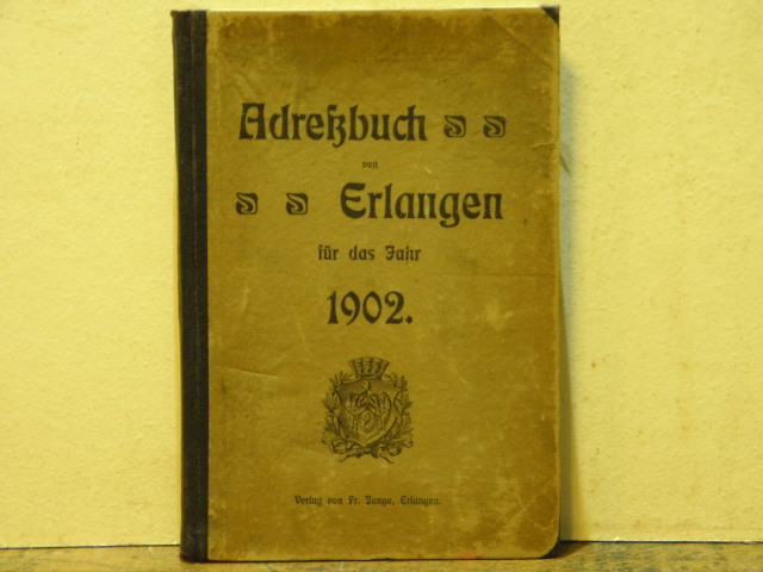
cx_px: 382
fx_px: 1763
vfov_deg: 18.4
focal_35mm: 80
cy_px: 286
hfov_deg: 24.4
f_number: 4.4
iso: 400
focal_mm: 14.3
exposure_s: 1/5
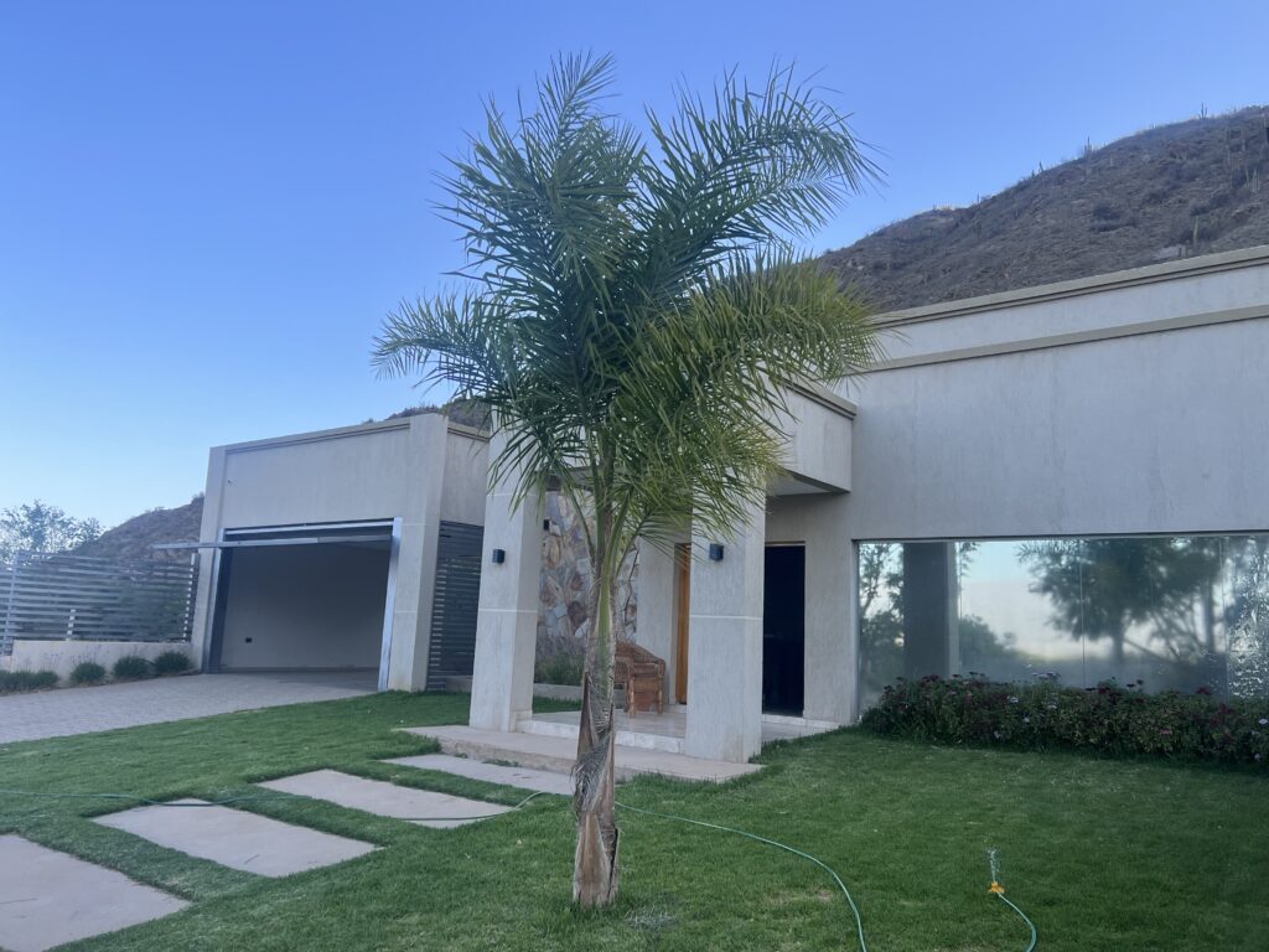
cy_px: 476
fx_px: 953
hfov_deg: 67.3
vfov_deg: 53.1
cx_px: 634
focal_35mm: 26
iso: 50
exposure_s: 1/974
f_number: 1.5
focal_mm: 5.7
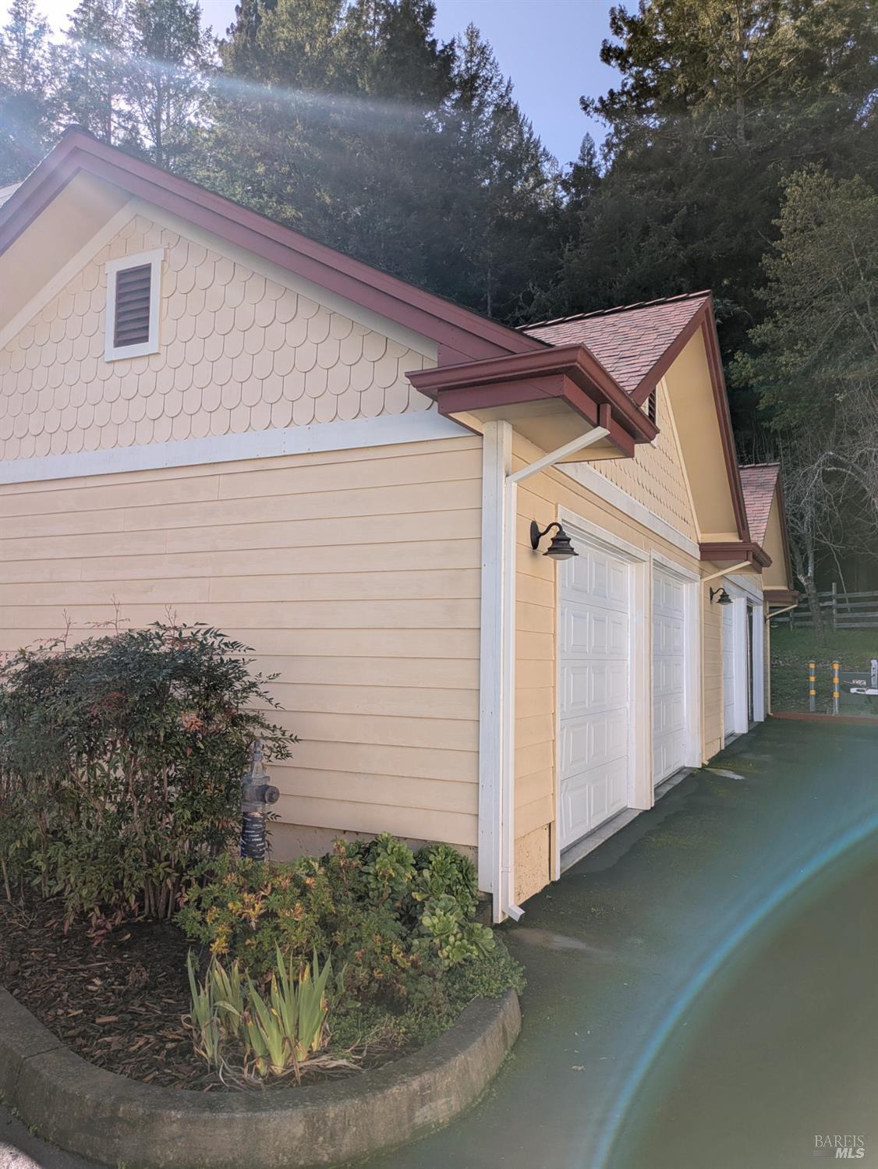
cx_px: 439
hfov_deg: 54.9
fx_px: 845
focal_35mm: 25
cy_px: 584
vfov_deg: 69.4
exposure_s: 1/1340
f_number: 1.89
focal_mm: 5.43
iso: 54
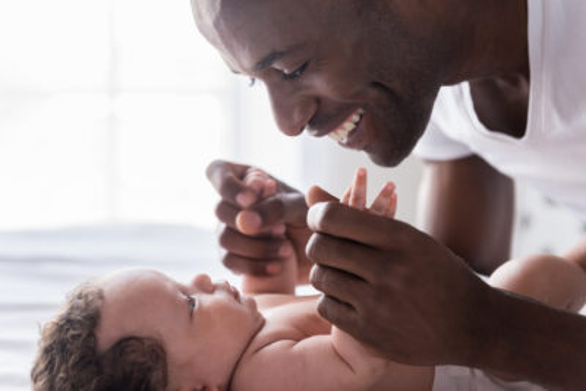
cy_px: 196
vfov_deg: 19.5
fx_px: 1140
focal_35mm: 70
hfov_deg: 28.8
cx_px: 293
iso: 320
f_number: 4
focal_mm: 70
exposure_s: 1/100
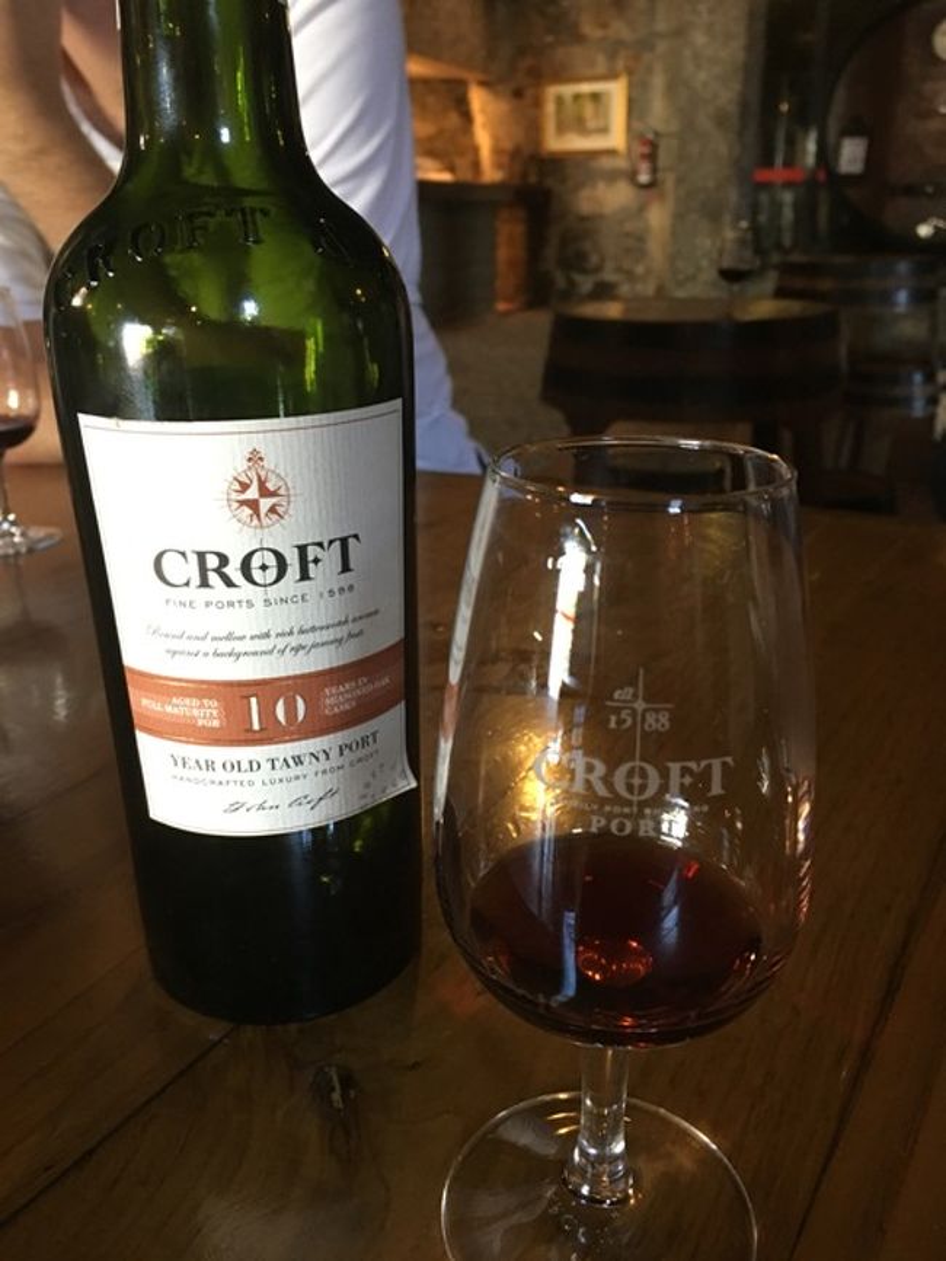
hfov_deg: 48.2
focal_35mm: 29
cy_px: 630
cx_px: 473
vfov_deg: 61.6
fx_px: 1056
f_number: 2.2
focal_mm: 4.15
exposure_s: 1/20
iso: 200
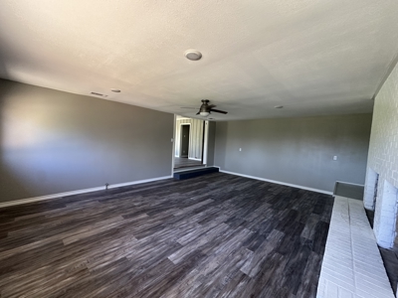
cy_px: 149
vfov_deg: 85.7
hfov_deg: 102.1
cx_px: 199
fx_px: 161
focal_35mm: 14
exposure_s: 1/99
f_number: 2.2
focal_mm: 2.22
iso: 320
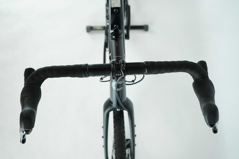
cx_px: 120
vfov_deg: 31.9
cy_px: 80
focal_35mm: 42
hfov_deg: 46.4
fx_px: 279
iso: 2000
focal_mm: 42
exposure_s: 1/200
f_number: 5
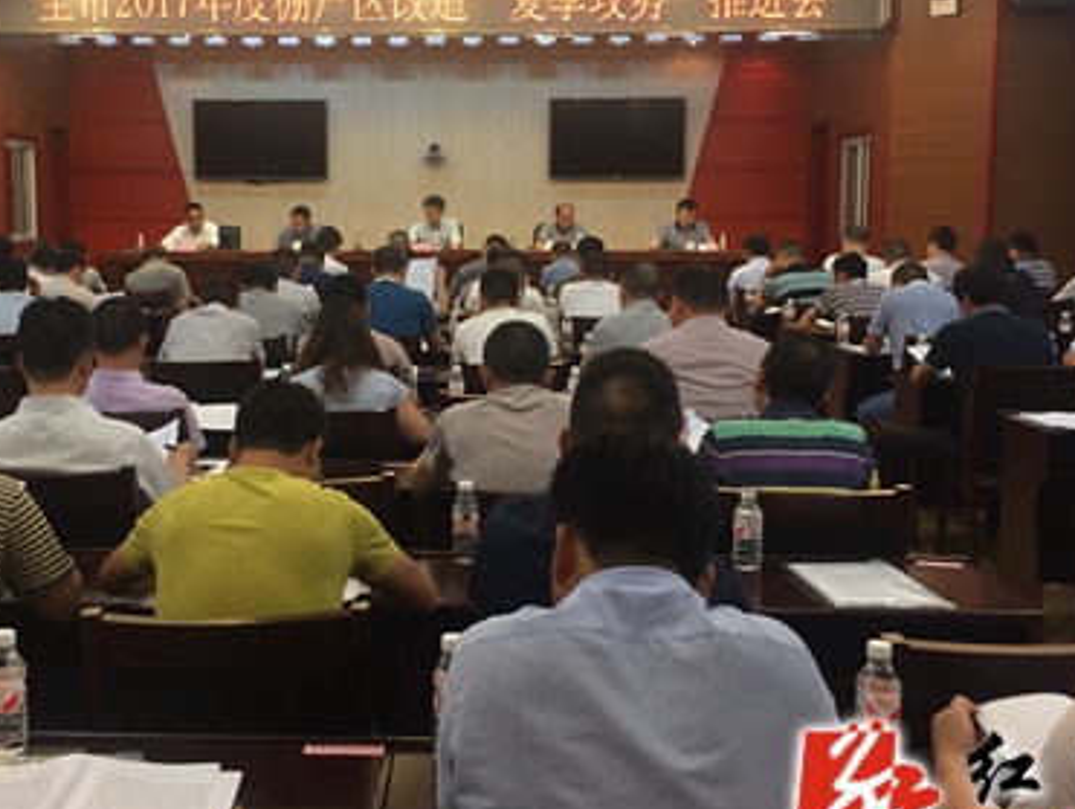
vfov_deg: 33.6
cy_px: 361
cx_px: 403
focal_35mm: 43
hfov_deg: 43.5
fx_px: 1337
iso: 80
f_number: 2.2
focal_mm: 4.15
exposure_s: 1/33
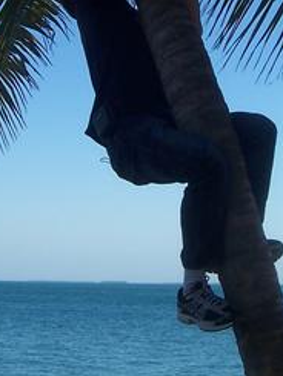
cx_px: 151
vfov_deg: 20.6
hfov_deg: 15.7
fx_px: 1024
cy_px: 72
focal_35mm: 94
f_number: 4.8
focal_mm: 6
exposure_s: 1/500
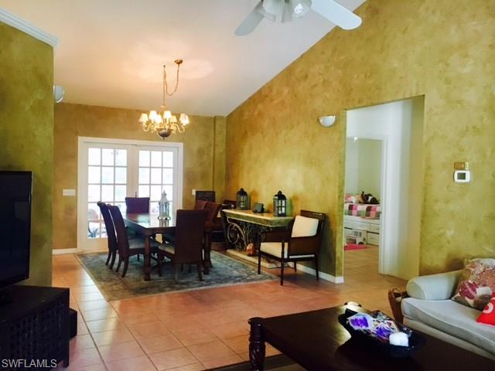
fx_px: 415
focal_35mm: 29
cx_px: 248
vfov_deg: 48.2
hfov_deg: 61.7
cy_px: 186
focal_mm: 4.15
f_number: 2.2
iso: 200
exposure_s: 1/30
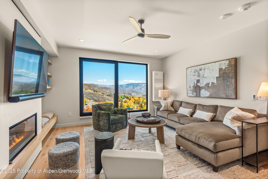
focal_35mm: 17
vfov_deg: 70.5
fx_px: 127
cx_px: 134
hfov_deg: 93.3
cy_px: 90
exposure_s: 1/6
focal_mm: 17
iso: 400
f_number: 9
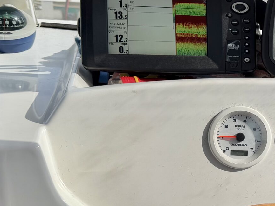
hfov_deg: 24.6
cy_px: 131
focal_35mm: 71
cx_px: 334
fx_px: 564
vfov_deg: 20.7
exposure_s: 1/4673
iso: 80
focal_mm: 6.76
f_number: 1.78
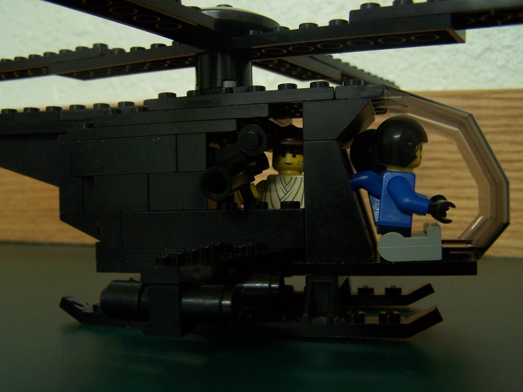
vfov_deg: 37.7
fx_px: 574
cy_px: 196
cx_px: 262
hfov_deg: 49.0
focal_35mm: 38
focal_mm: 6.3
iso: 140
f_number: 2.8
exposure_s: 1/8
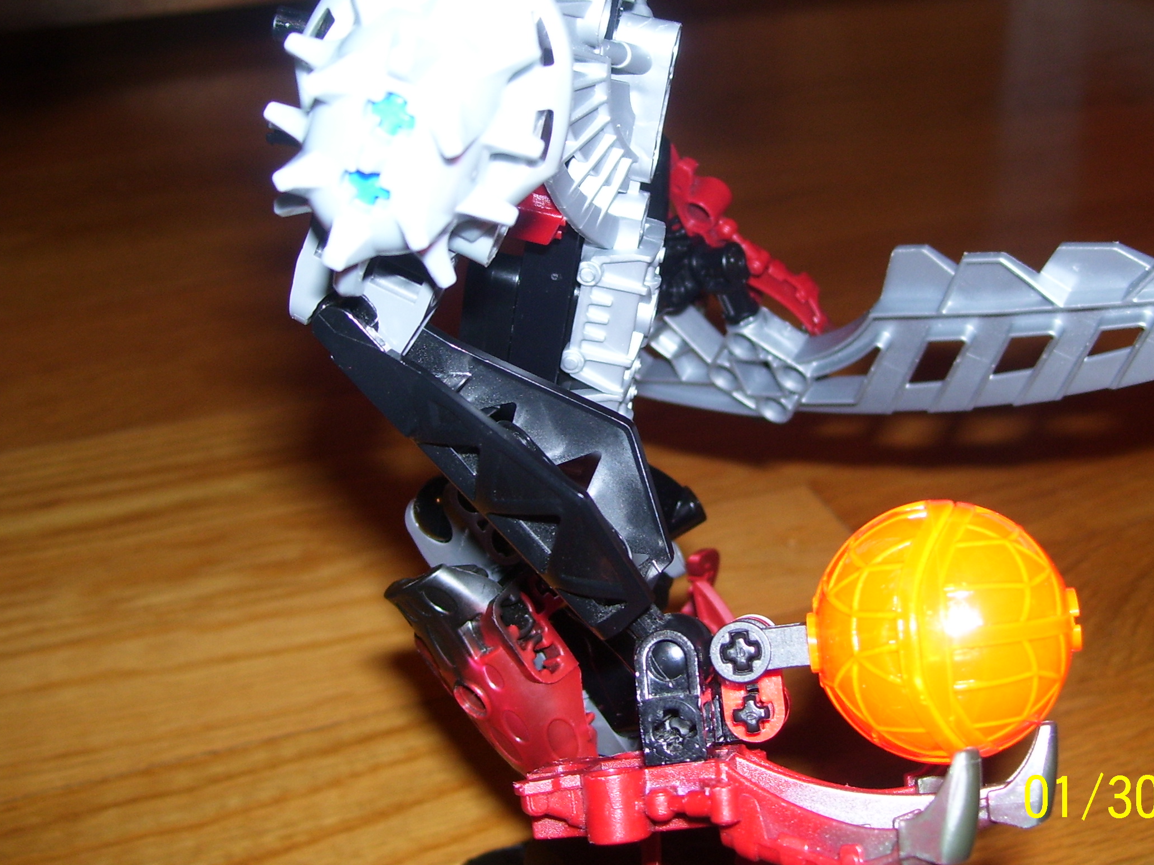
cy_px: 391
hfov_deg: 41.2
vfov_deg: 31.5
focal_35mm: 46
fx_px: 1534
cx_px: 656
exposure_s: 1/45
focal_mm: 6
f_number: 2.7
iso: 80
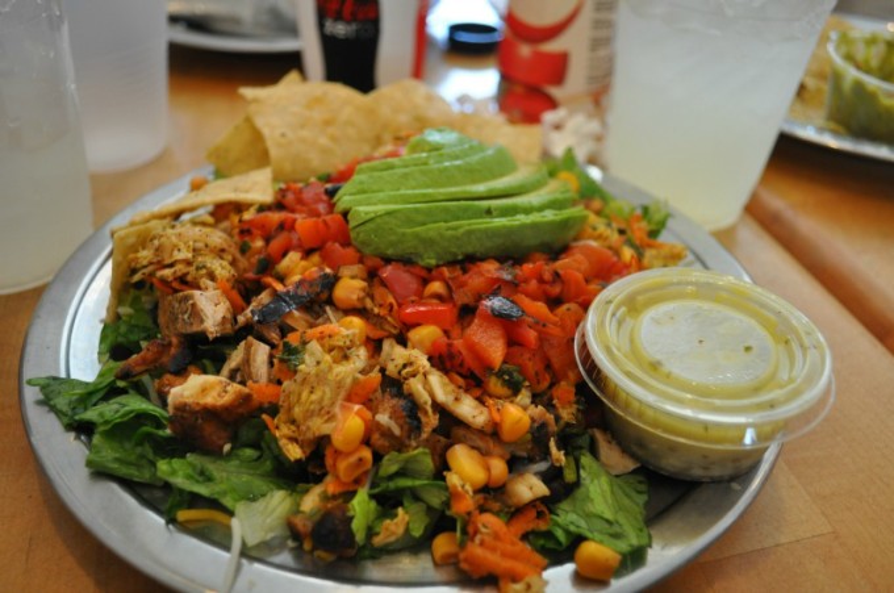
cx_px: 447
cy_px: 296
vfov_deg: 39.8
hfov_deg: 57.3
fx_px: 818
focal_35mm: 33
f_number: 3.8
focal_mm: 22
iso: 800
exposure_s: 1/50
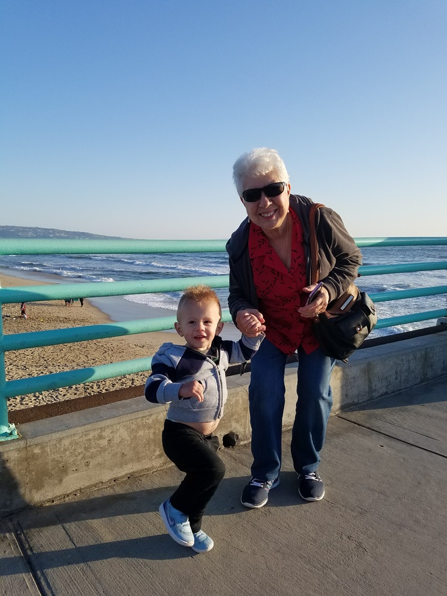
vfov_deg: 67.3
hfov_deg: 53.1
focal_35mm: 26
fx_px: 448
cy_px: 298
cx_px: 224
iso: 50
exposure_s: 1/1552
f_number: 1.7
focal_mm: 4.2
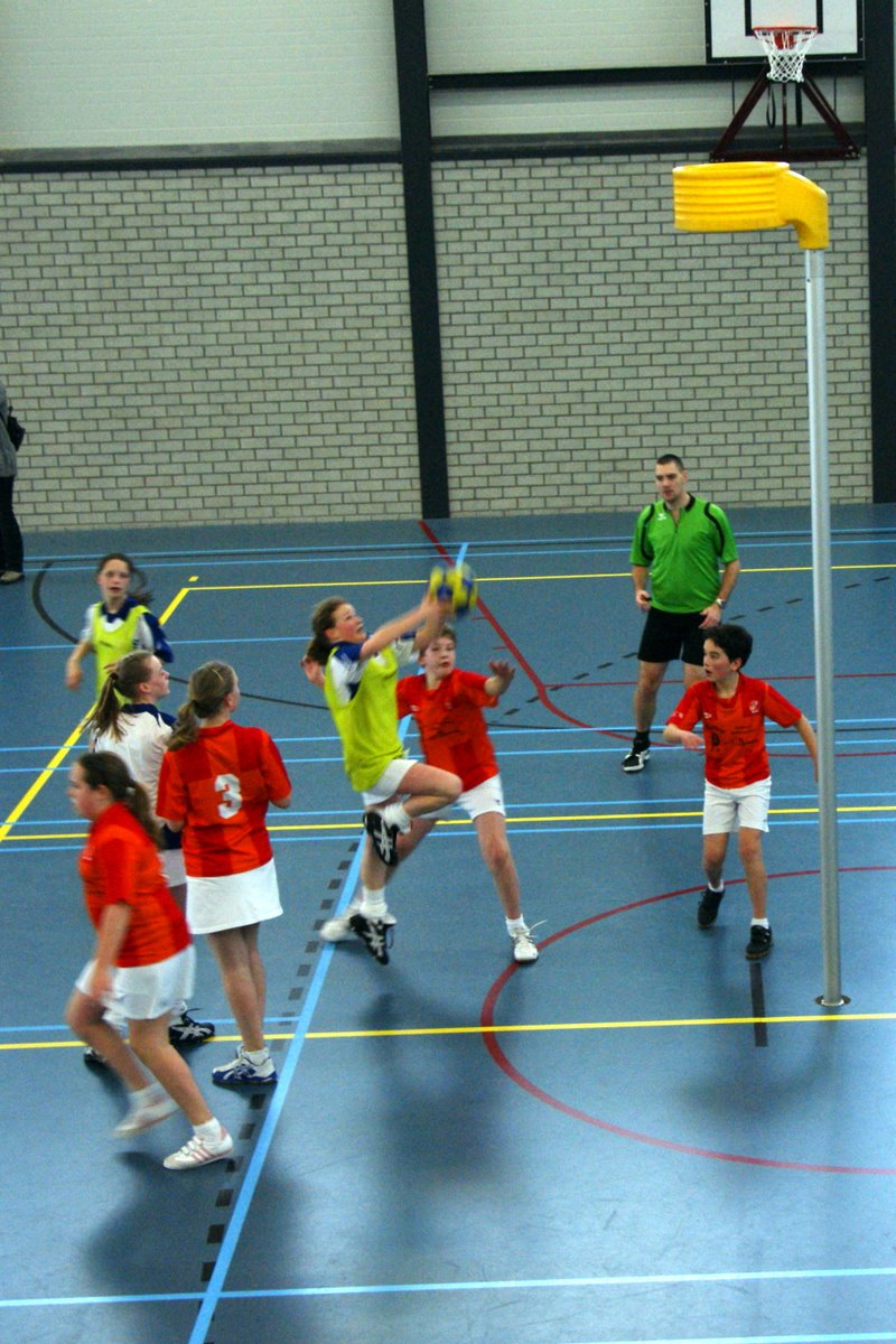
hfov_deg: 29.9
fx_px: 1680
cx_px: 448
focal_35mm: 45
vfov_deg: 43.6
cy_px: 672
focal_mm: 30
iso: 800
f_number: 6.3
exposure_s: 1/100
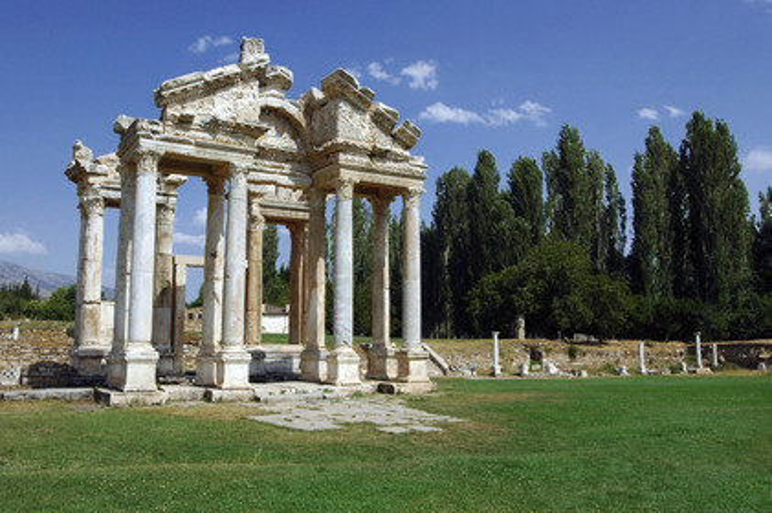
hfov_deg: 57.3
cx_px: 386
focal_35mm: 33
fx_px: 707
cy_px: 256
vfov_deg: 39.9
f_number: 11
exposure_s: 1/320
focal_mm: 22
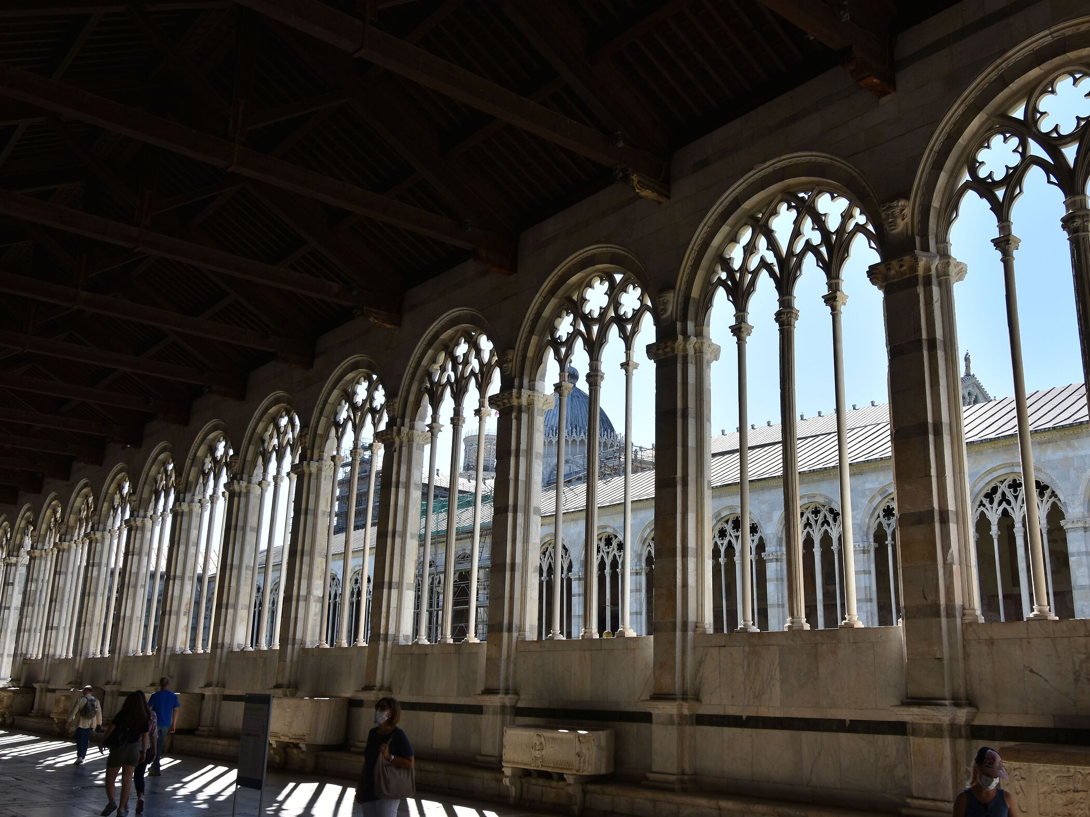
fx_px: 1039
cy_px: 404
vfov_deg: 42.9
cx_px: 611
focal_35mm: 33
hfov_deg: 55.2
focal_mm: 20
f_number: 11
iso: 100
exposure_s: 1/100
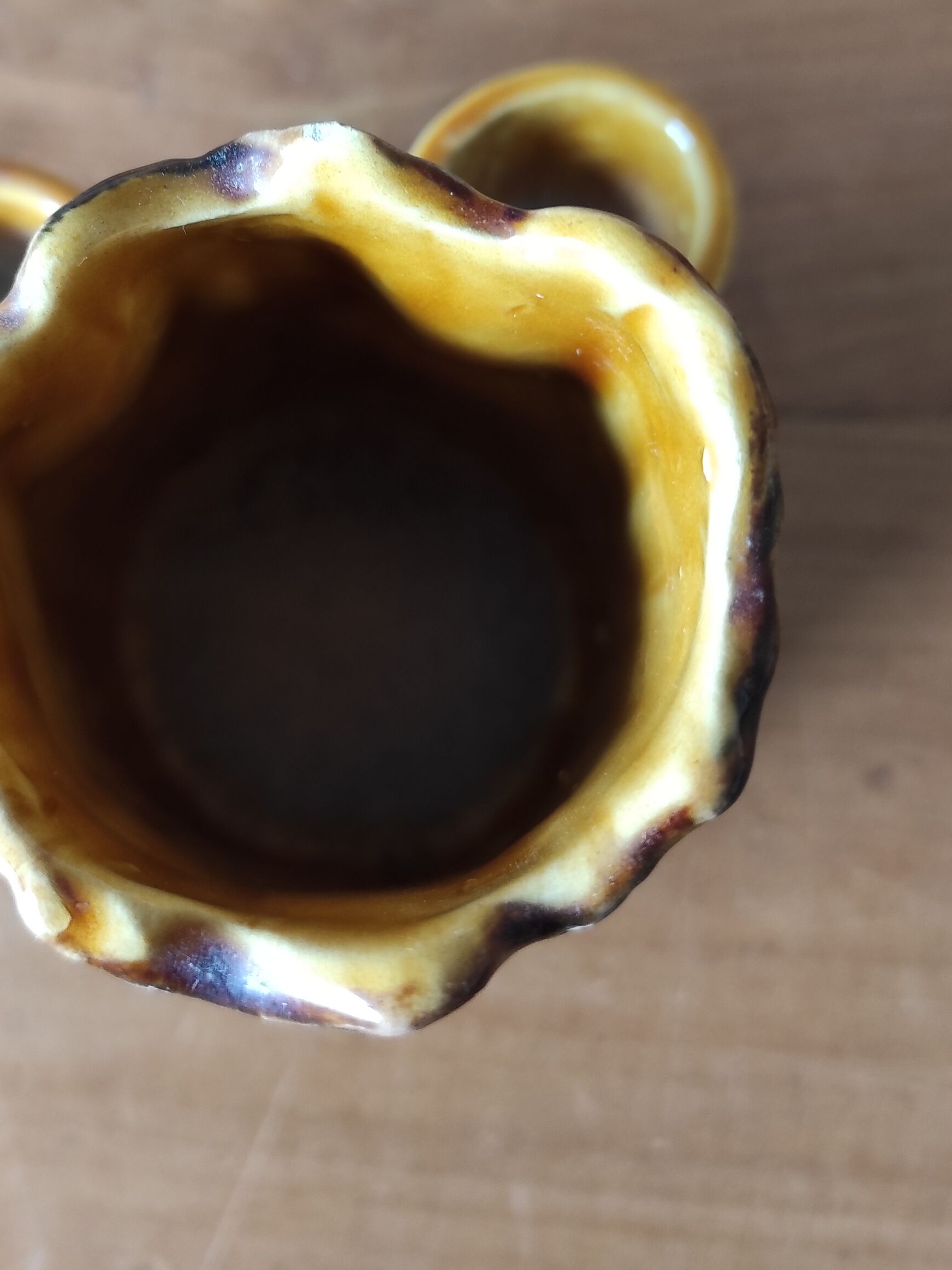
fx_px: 1577
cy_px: 408
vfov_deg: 43.2
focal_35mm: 43
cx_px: 379
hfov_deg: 33.5
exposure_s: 1/33
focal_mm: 5.43
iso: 345
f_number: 1.89
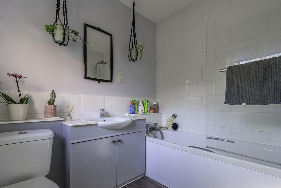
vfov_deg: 73.8
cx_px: 127
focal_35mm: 16
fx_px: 125
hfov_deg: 96.4
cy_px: 95
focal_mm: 14
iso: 100
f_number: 10
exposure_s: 1/8
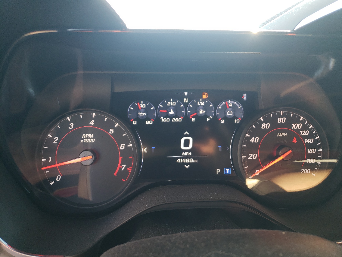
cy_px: 128
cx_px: 171
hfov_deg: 67.3
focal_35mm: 26
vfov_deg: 53.1
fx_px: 257
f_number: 1.5
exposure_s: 1/100
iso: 50
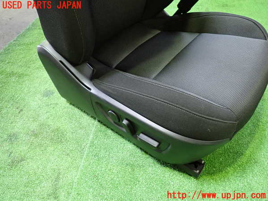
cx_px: 134
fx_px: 194
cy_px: 100
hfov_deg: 69.4
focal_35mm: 25
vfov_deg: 54.9
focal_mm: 4.5
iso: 640
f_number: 2
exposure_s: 1/30
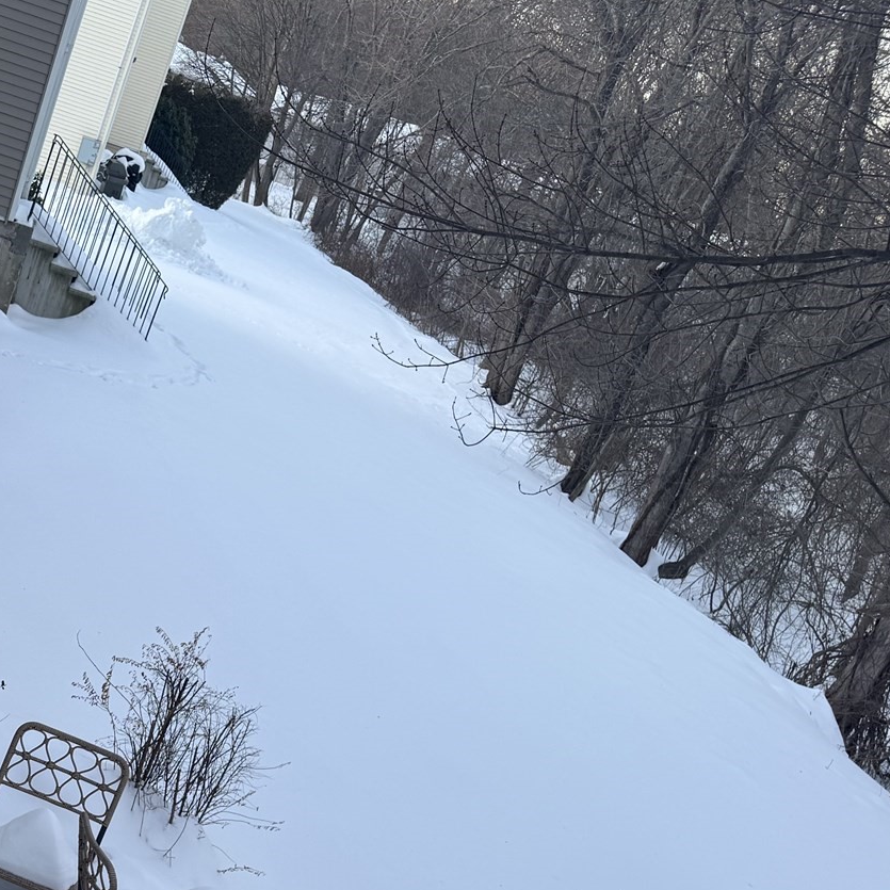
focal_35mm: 52
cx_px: -58
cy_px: 778
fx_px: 1513
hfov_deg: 29.9
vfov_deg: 31.5
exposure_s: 1/170
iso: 64
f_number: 1.78
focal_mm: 6.76
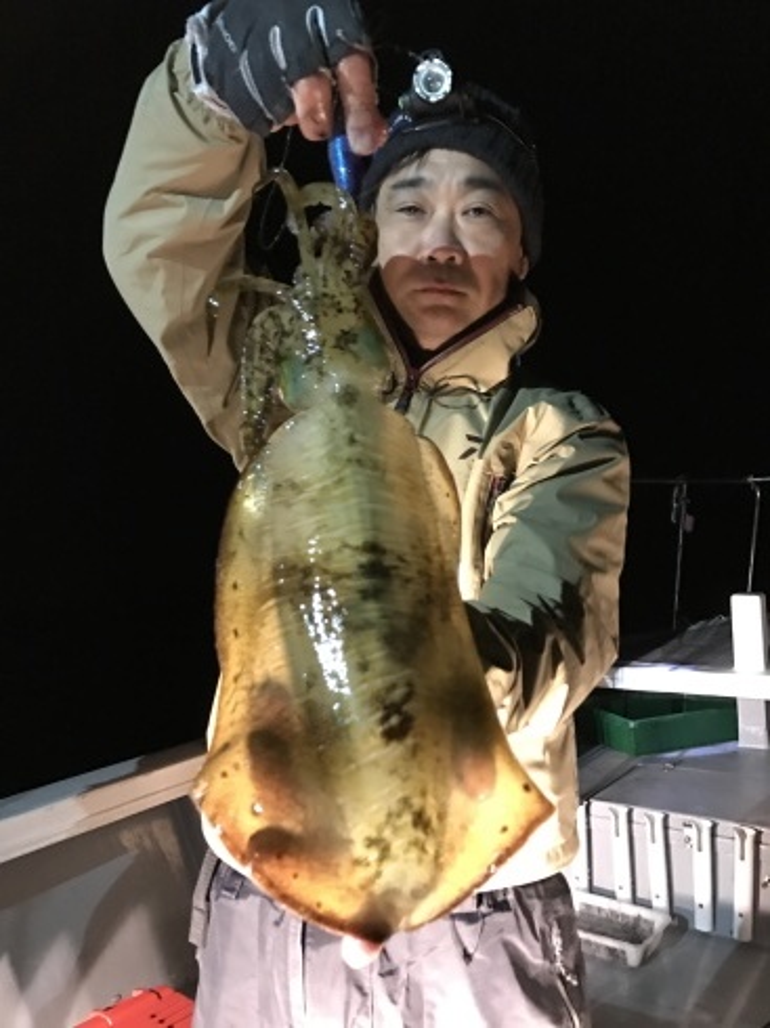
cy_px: 514
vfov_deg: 63.5
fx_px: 831
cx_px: 385
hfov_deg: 49.7
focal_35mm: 28
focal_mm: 3.99
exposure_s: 1/4
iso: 100
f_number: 1.8
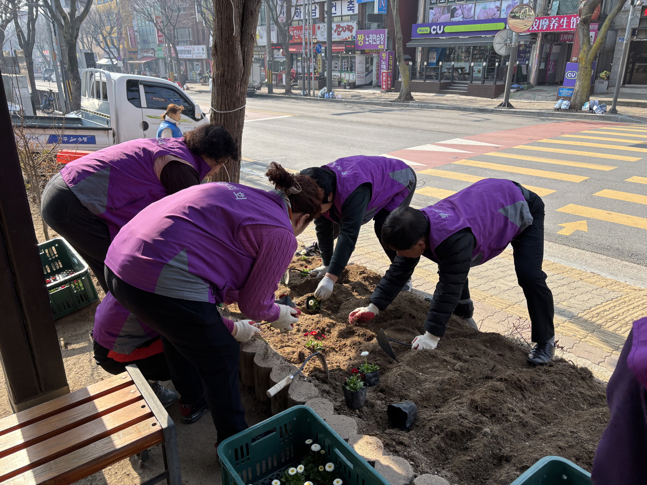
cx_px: 324
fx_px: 486
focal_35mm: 26
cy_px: 242
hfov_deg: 67.3
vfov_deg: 53.1
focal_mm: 5.96
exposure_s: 1/927
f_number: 1.6
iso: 50
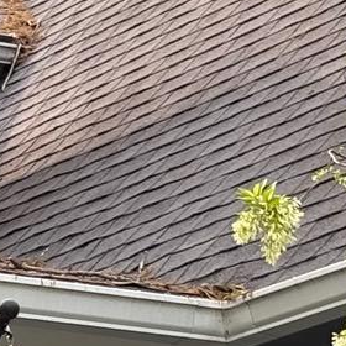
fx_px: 3800
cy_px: 540
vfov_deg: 5.2
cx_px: -334
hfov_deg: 5.1
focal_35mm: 336
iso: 32
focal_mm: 5.96
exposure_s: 1/217
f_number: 1.6
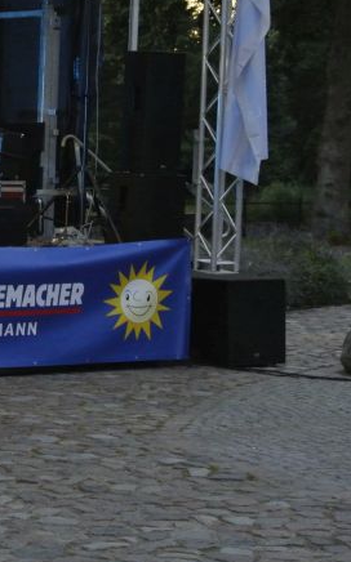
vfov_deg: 16.5
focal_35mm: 126
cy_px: 171
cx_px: -133
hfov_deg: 10.1
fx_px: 1931
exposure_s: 1/60
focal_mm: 21.1
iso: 800
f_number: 5
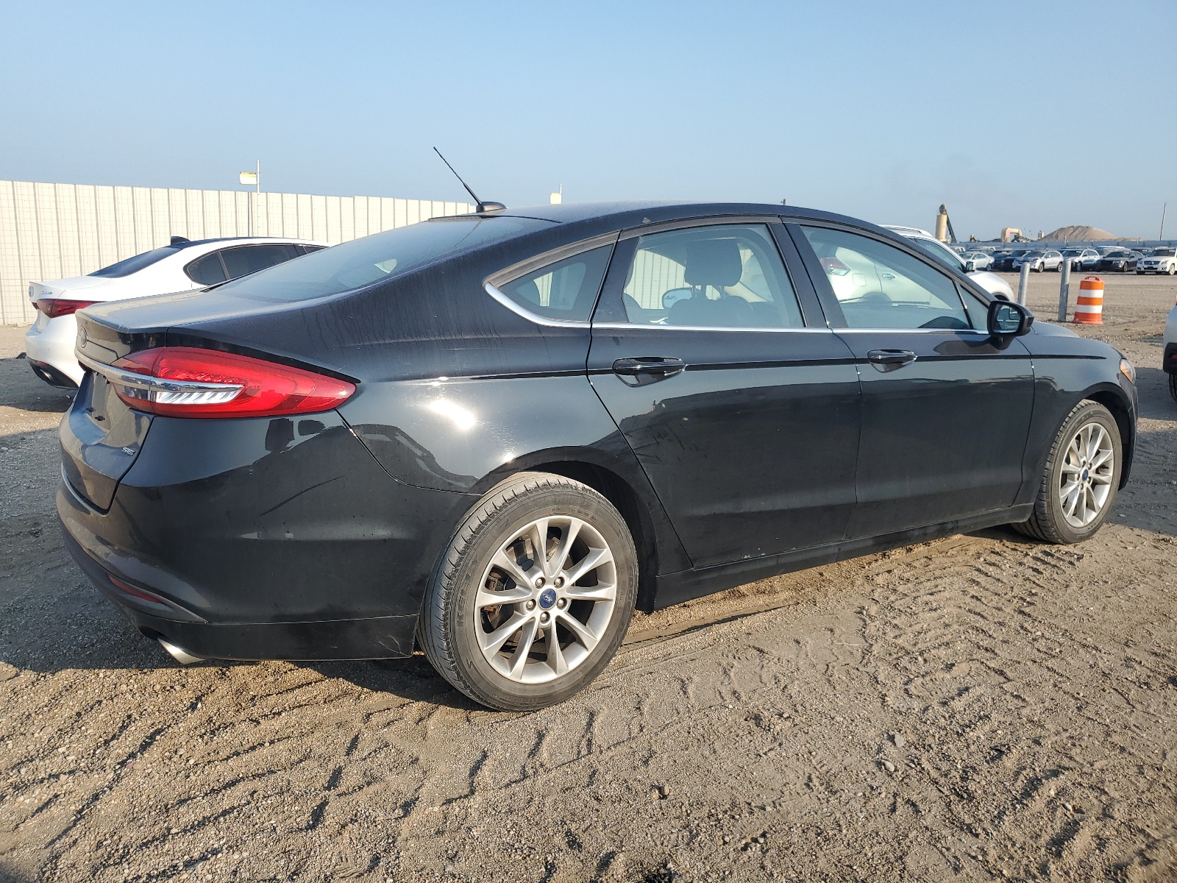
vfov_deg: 53.1
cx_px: 588
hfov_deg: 67.3
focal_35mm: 26
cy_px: 442
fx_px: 884
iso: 50
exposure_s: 1/1667
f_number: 1.5
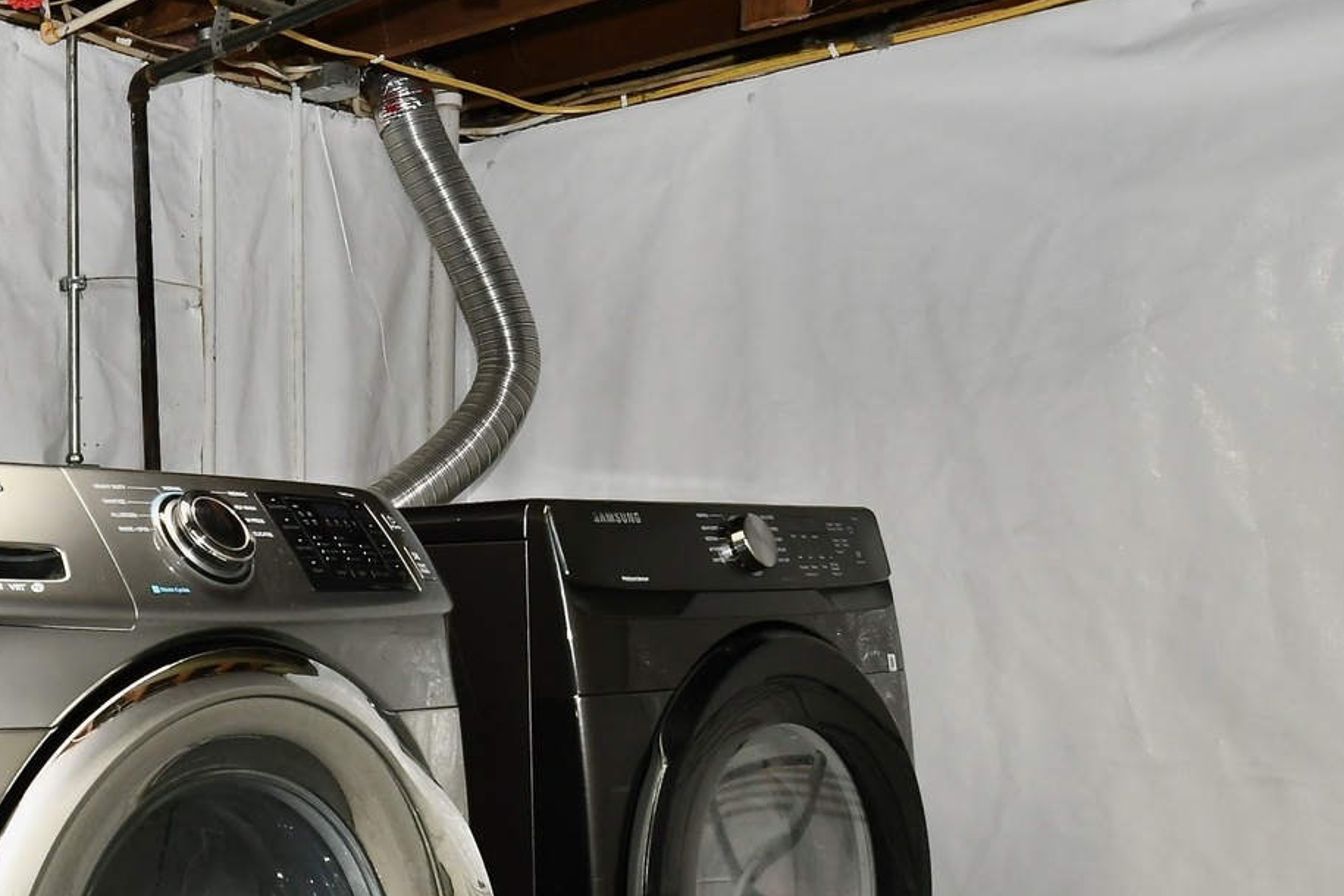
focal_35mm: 47
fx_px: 1755
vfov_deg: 28.3
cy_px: 662
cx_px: -126
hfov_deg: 35.8
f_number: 6.3
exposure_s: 1/60
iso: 640
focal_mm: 14
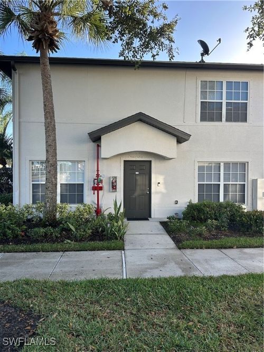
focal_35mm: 24
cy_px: 176
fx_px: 244
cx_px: 132
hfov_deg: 56.8
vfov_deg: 71.6
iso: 80
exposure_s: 1/864
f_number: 1.78
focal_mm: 6.86
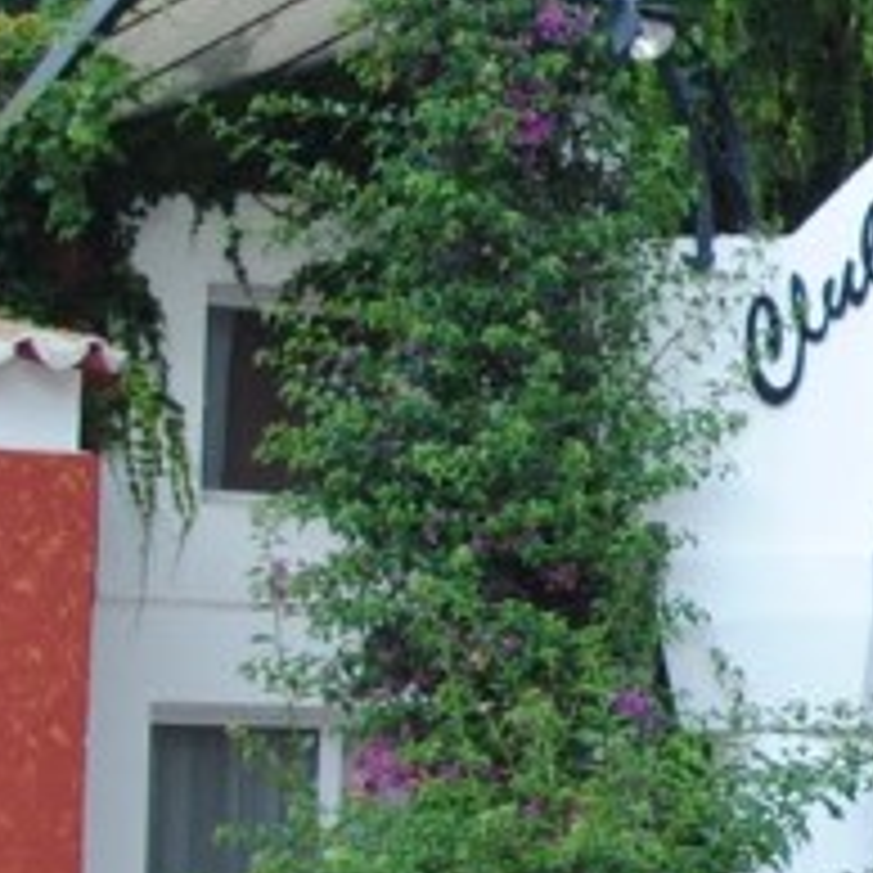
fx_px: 4523
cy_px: 428
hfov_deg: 9.9
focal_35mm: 159
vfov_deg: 11.0
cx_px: 1998
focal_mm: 21
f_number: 4.5
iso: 160
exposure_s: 1/125
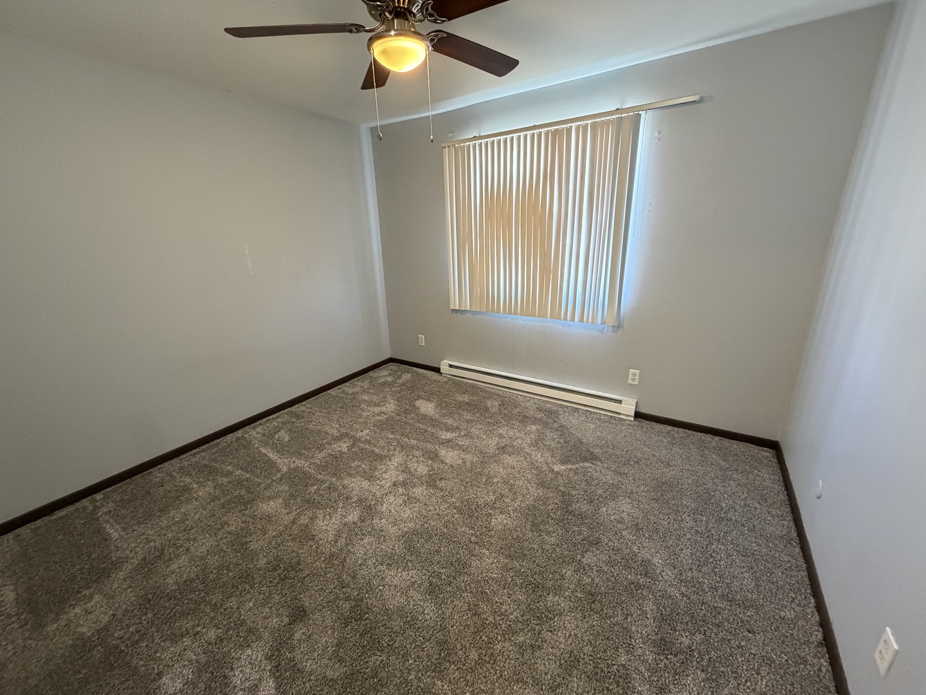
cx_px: 463
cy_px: 348
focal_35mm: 14
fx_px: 375
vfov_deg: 85.7
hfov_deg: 102.1
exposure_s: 1/60
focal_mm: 2.22
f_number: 2.2
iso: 500
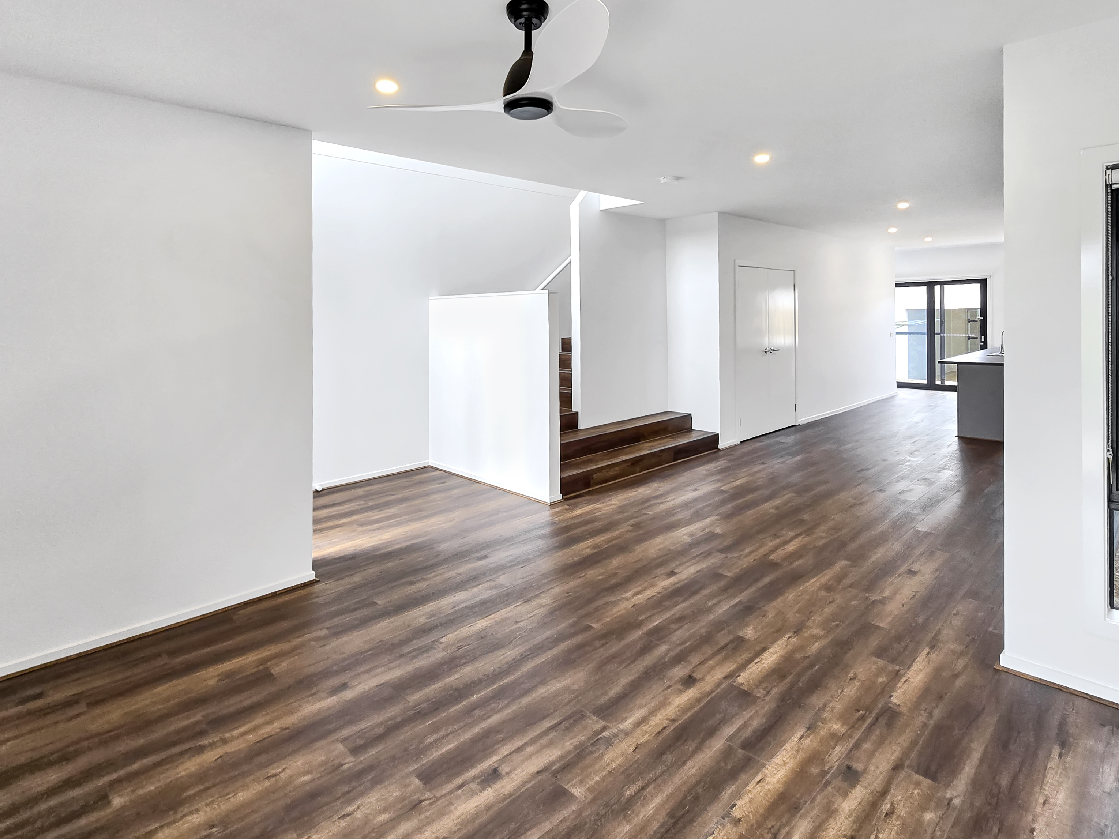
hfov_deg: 91.0
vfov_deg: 73.5
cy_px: 316
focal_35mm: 17
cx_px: 559
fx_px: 550
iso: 80
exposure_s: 1/50
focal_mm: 2.2
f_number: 2.2
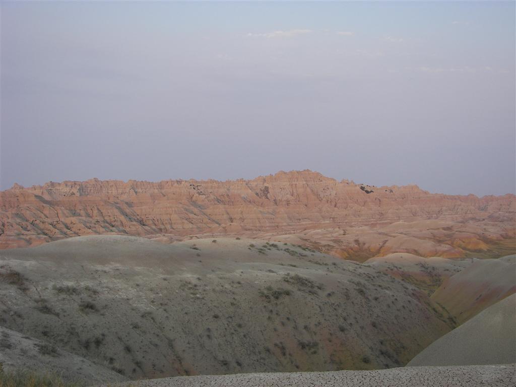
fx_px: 805
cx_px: 258
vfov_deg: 27.0
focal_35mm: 54
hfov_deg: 35.5
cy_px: 194
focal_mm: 8.9
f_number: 2.8
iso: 64
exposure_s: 1/200
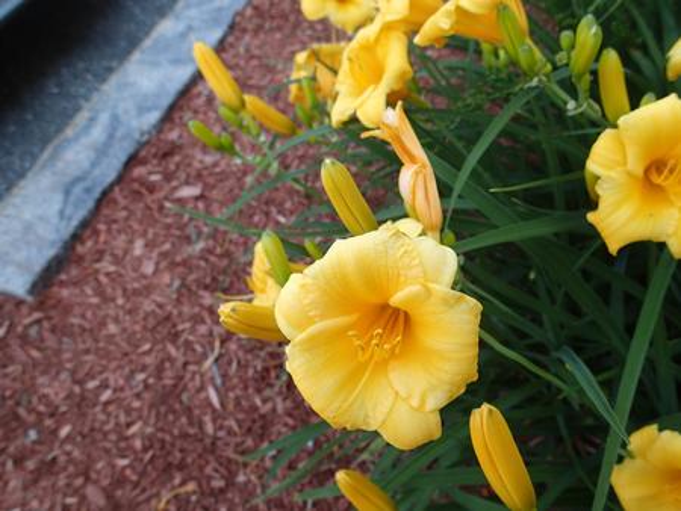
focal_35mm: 25
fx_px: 492
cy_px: 256
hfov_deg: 69.4
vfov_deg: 54.9
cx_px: 340
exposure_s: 1/250
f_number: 2.8
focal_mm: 4.5
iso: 100
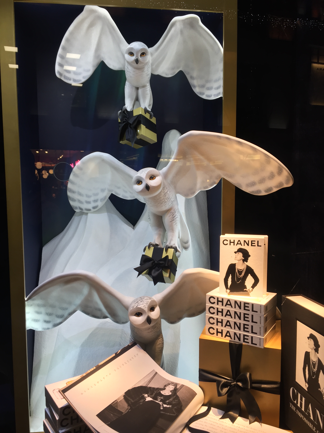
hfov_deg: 48.2
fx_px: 362
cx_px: 162
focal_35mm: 29
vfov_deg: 61.7
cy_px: 216
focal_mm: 4.15
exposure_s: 1/50
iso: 40
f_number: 2.2
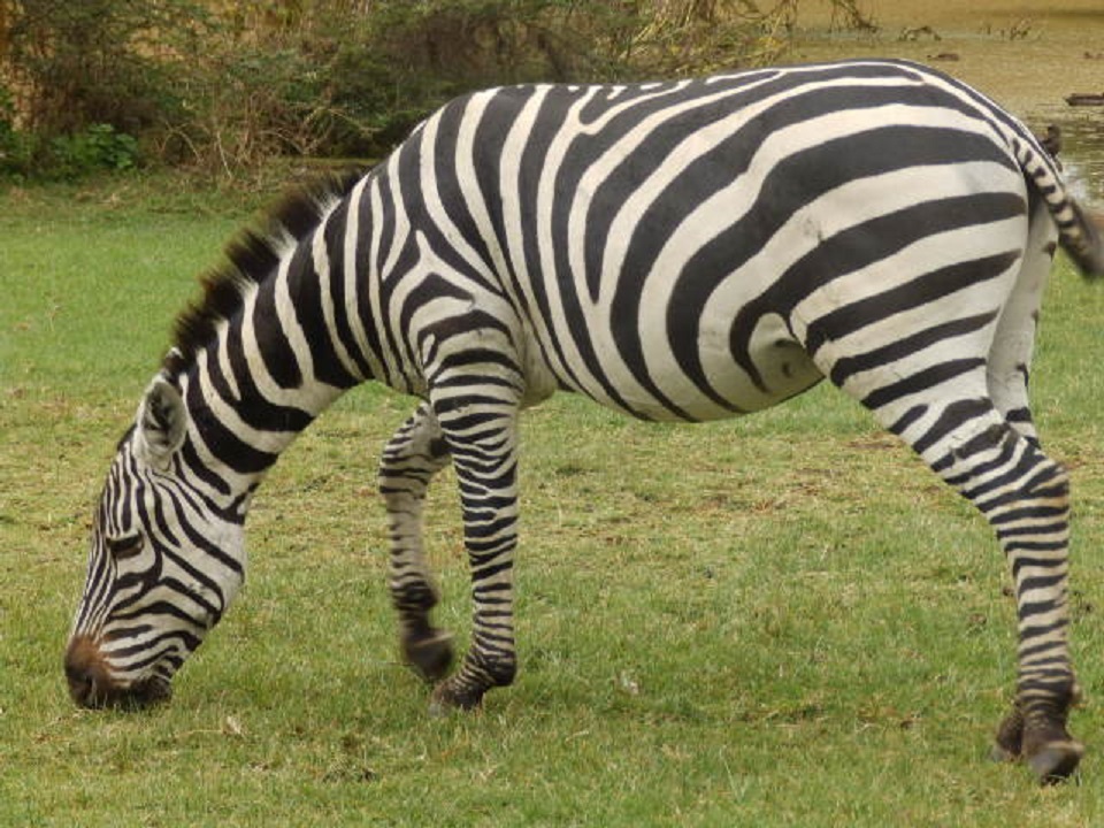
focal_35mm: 174
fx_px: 5549
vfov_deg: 8.5
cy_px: 414
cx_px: 552
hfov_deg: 11.4
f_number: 5.4
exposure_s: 1/60
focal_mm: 31.3
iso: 80
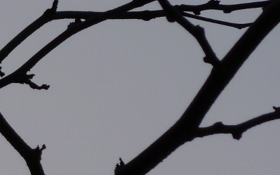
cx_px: -91
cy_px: 131
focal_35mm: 1021
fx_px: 7788
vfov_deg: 1.3
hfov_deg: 2.1
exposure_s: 1/320
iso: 80
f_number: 4.9
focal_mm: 49.2
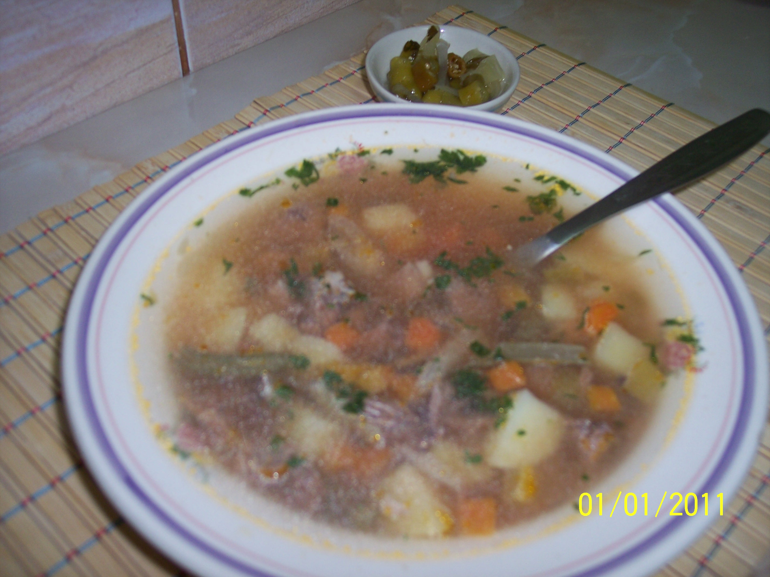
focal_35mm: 39
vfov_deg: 36.8
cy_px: 288
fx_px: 868
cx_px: 385
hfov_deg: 47.9
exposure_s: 1/60
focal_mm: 8
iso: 100
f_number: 2.8
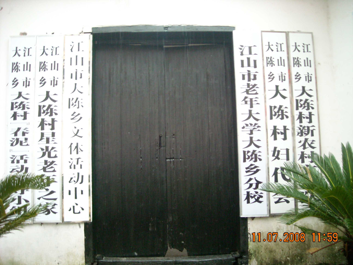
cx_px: 176
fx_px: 357
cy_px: 132
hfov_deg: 52.6
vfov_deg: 40.7
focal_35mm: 35
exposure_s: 1/60
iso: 383
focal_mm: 5.7
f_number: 2.8
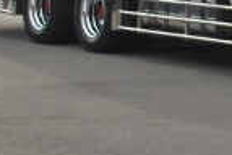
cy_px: -134
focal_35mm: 255
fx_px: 1647
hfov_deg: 7.8
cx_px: 406
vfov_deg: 5.3
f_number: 6.3
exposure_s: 1/160
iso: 100
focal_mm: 38
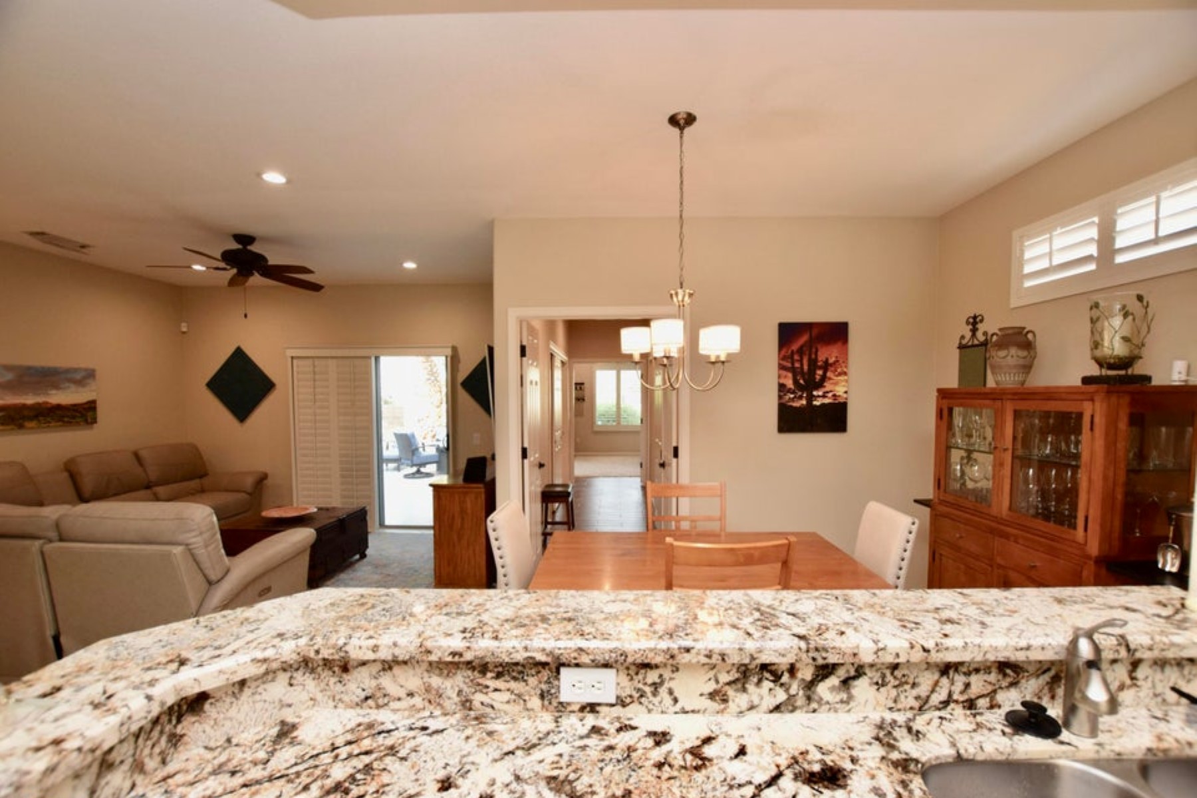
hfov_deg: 100.4
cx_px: 598
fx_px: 499
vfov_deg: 77.3
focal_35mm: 15
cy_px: 399
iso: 800
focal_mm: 10
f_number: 5
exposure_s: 1/100
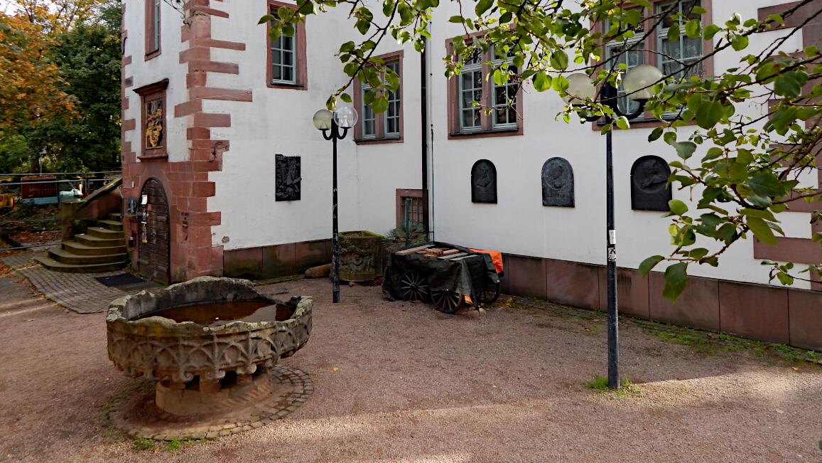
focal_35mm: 26
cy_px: 153
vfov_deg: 43.7
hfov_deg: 71.9
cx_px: 398
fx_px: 567
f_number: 3
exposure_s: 1/320
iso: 125
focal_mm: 4
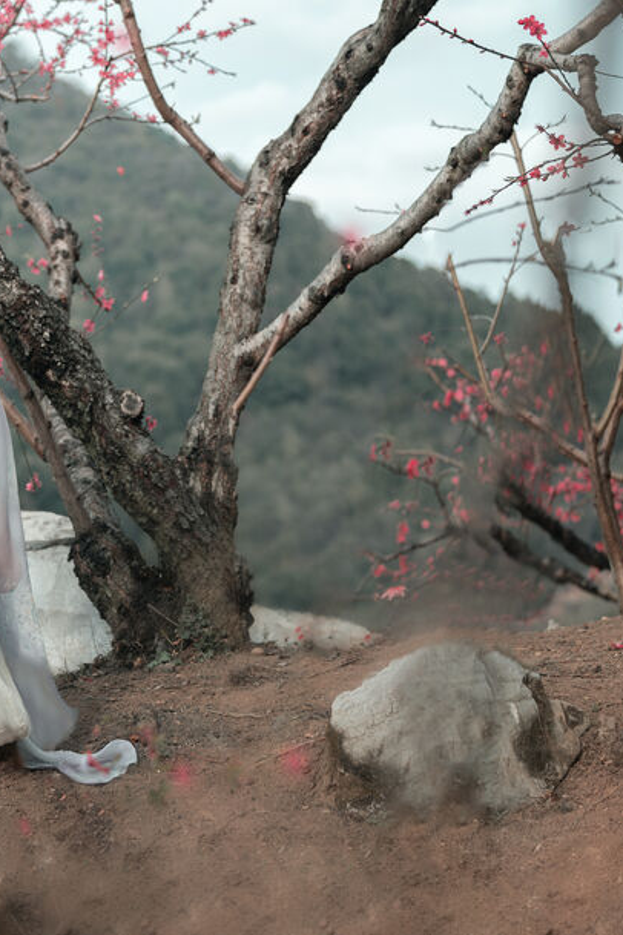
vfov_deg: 15.1
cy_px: 332
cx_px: 6
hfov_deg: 10.0
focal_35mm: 136
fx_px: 3530
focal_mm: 70
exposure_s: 1/640
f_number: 2.8
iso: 50
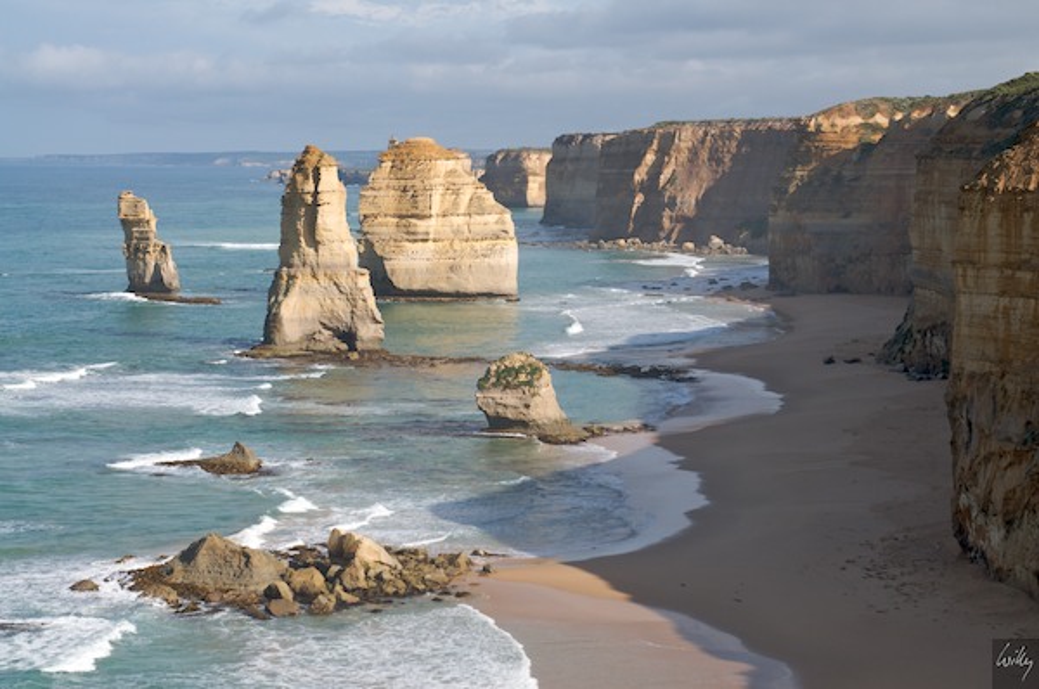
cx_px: 520
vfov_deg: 17.4
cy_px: 344
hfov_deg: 26.0
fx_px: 2248
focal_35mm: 78
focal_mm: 52
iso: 250
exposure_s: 1/400
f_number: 10
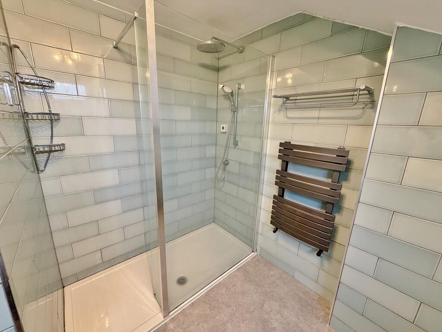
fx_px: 179
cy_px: 166
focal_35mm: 14
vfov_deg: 85.7
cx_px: 221
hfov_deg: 102.1
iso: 400
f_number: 2.2
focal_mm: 2.22
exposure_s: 1/50
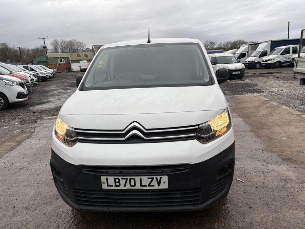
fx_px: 229
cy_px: 114
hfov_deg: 67.3
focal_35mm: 26
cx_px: 152
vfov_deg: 53.1
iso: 32
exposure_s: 1/147
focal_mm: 5.96
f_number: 1.6
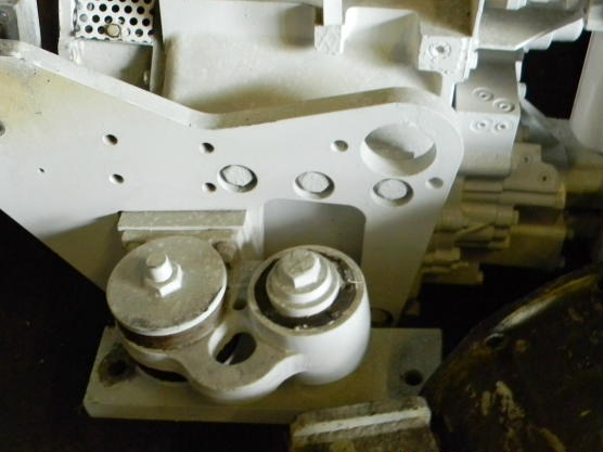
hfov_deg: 35.9
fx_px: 923
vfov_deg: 27.5
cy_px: 202
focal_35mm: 53
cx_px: 219
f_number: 3.7
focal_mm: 6.4
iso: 400
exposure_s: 1/13.2
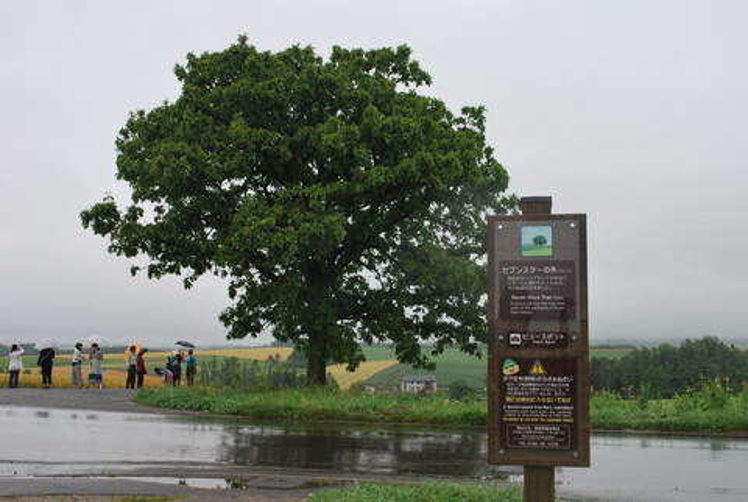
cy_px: 251
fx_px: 874
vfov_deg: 32.0
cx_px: 374
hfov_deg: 46.3
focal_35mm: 42
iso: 200
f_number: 9
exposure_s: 1/160
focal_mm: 28
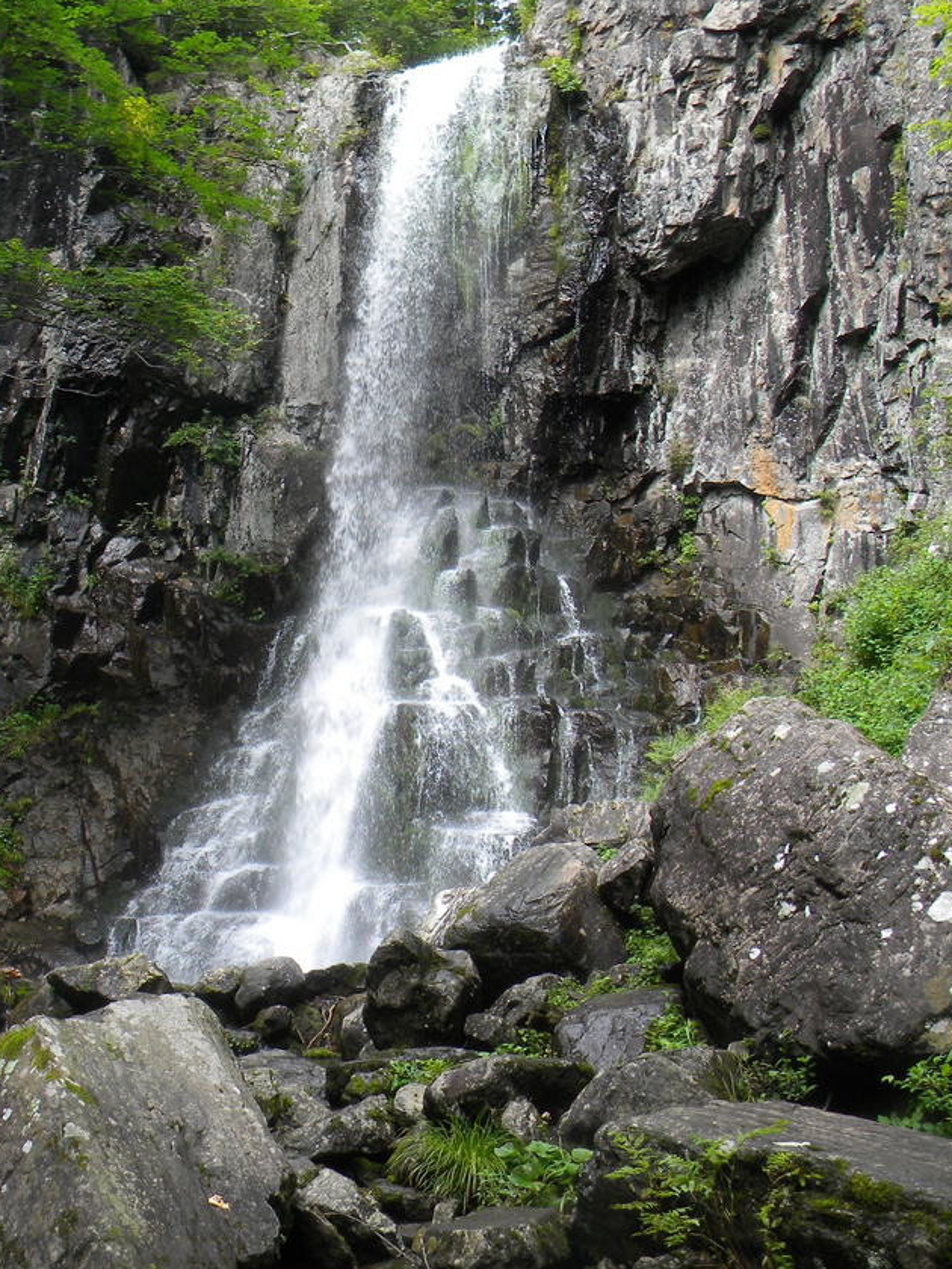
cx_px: 348
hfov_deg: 35.7
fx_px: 1467
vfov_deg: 46.5
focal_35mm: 40
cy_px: 511
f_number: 3.5
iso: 80
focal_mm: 5
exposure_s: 1/160
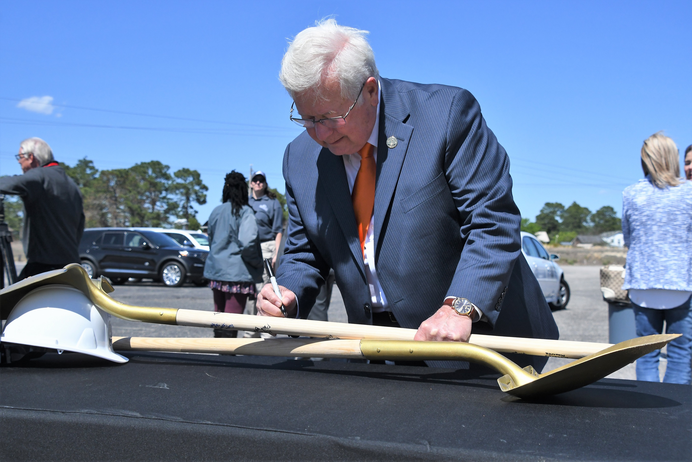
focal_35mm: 39
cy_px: 231
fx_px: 750
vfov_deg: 34.2
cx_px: 346
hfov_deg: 49.6
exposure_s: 1/8000
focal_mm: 26
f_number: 6.3
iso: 1000
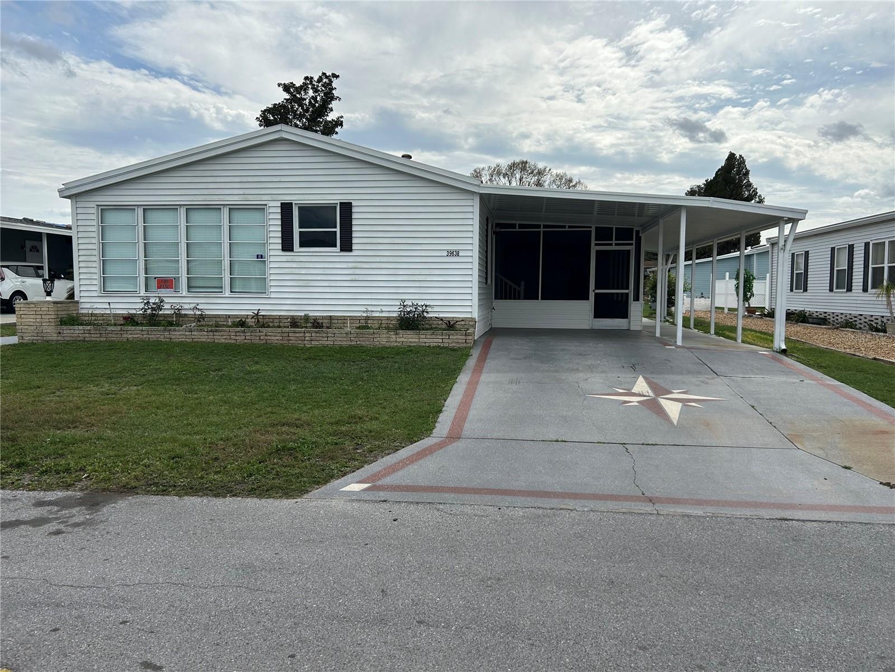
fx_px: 672
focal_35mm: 26
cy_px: 336
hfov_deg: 67.3
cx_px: 448
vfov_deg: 53.1
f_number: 1.5
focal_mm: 5.7
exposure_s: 1/6579
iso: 50
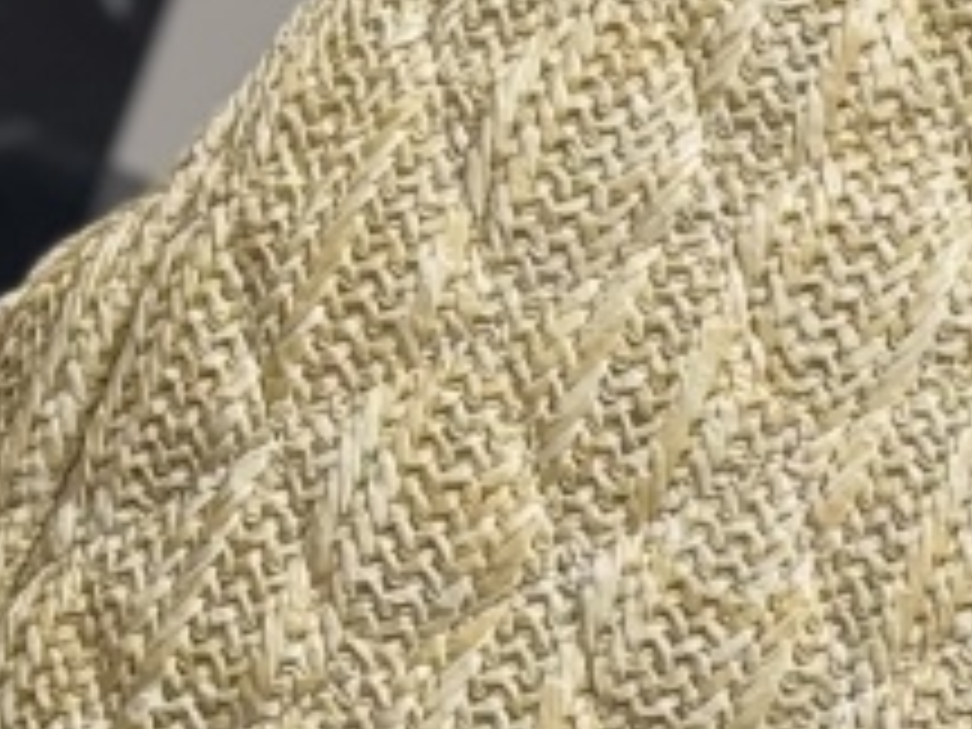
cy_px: 378
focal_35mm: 320
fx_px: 8985
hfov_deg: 6.0
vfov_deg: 4.6
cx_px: 1994
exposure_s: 1/50
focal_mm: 6.76
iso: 64
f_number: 1.78
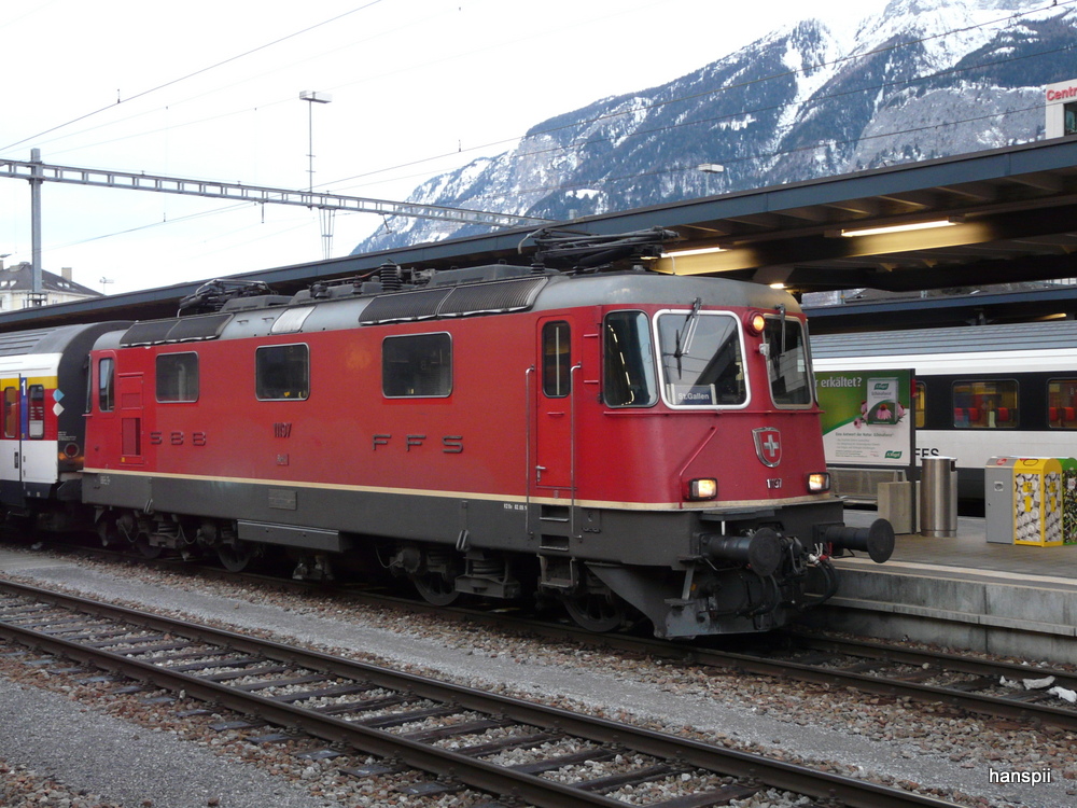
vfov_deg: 31.5
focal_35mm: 46
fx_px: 1431
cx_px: 538
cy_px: 404
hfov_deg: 41.2
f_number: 3.2
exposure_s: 1/15
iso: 200
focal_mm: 7.5
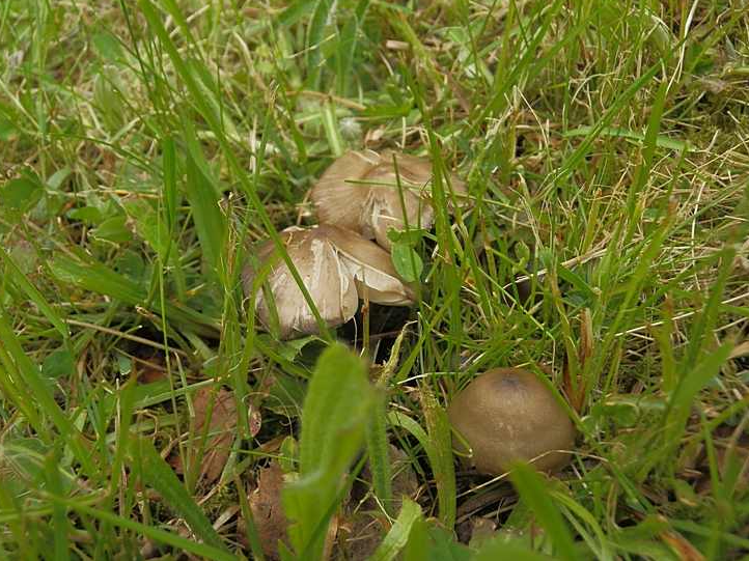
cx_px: 369
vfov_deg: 35.1
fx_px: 887
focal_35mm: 41
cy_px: 253
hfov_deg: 45.8
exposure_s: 1/320
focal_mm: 6.7
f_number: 3.9
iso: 125
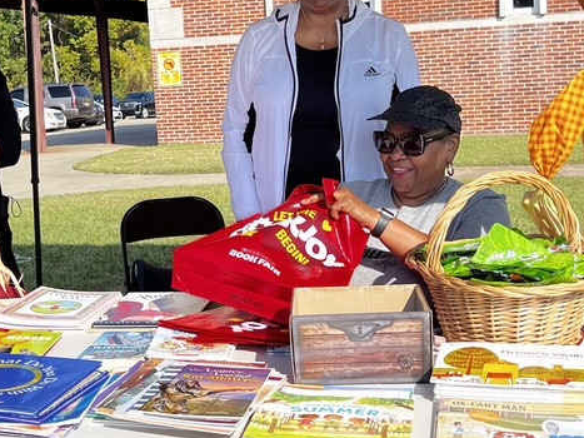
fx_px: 961
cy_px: 181
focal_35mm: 57
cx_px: 224
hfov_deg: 33.6
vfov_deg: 25.6
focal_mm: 5.7
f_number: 1.5
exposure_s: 1/3257
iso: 50
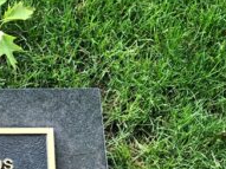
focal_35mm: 88
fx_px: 574
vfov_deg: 15.7
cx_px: -73
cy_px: 235
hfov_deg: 20.3
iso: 25
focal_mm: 3.99
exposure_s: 1/30
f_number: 1.8
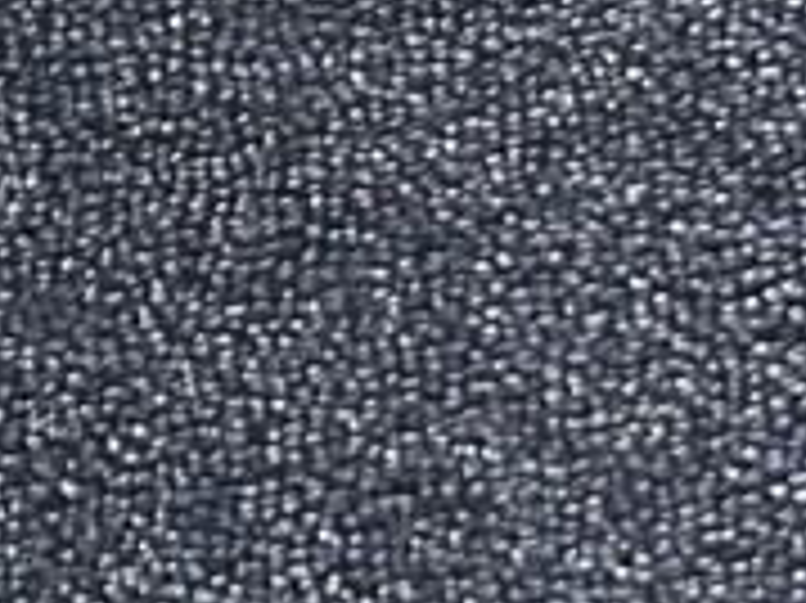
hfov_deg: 5.2
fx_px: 8749
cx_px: -851
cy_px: -1264
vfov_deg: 3.8
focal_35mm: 376
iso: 125
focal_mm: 6.86
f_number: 1.78
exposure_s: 1/50
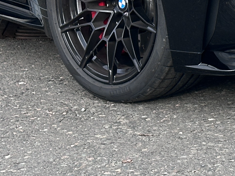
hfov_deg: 9.9
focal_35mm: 198
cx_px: 255
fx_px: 1344
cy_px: -91
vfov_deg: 7.4
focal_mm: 6.86
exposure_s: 1/1095
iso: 64
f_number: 1.78
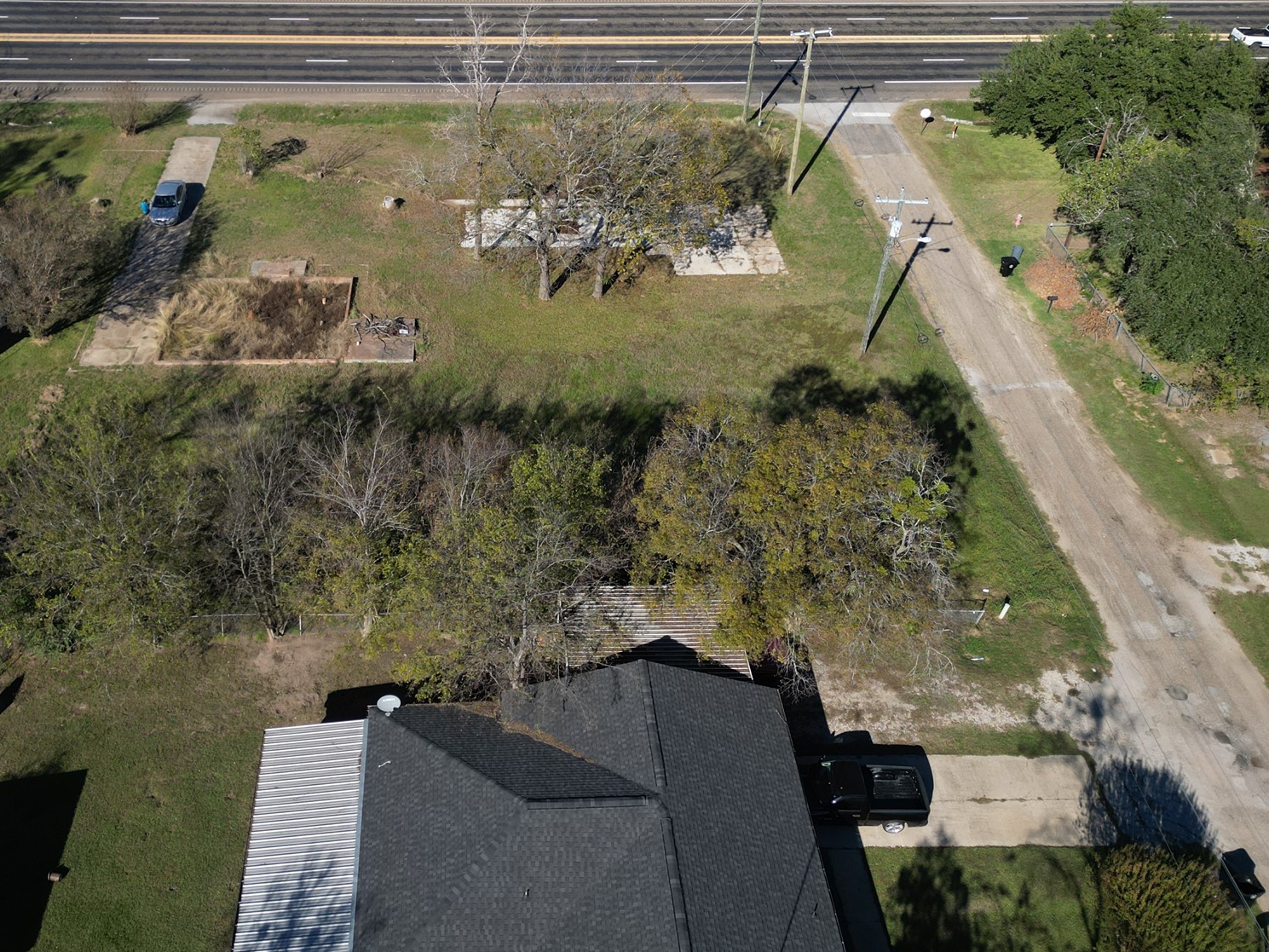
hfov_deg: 54.9
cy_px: 346
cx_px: 503
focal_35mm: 33
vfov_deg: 42.6
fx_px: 1210
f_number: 1.7
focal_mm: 6.72
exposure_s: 1/2500
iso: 110
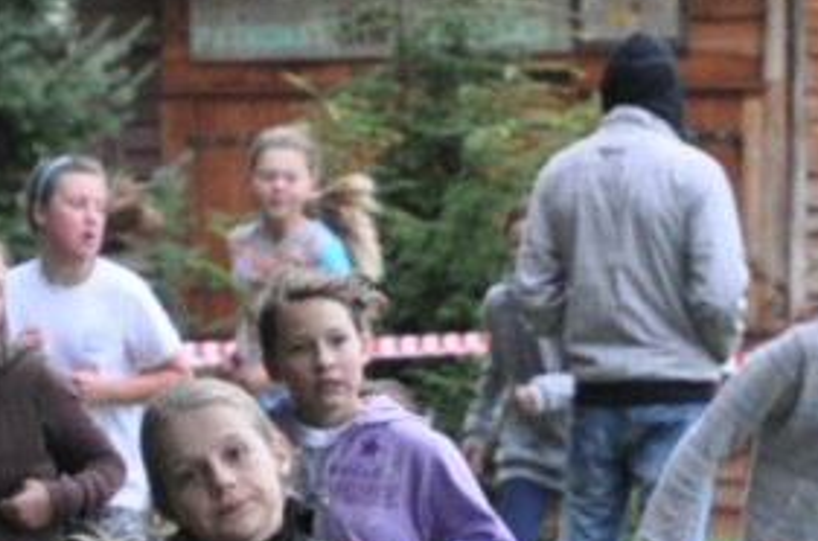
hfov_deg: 5.7
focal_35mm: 363
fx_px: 8239
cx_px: 213
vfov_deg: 3.8
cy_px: 752
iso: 1600
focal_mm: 85
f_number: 5.6
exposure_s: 1/160
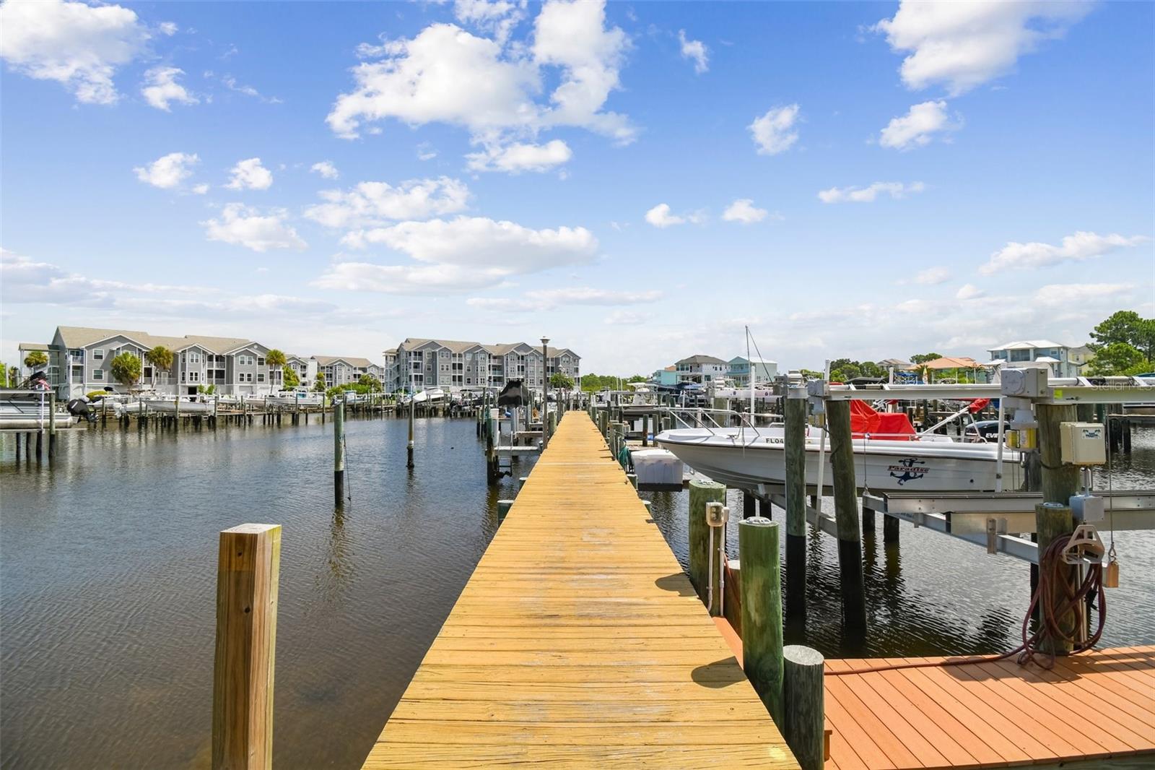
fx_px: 481
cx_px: 578
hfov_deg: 100.4
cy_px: 385
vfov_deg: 77.3
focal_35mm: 15
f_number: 7.1
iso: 100
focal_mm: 10
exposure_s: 1/200
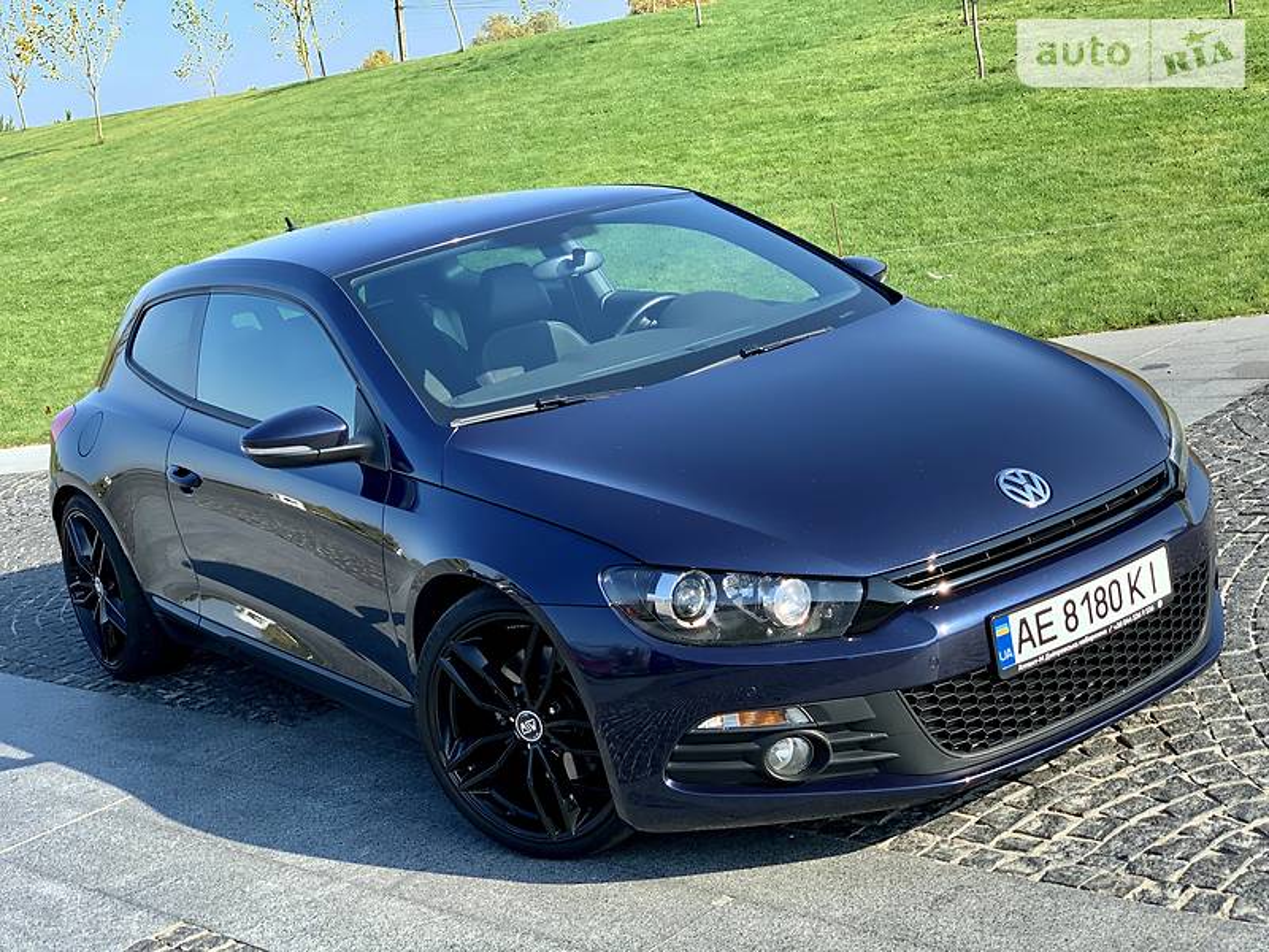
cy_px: 476
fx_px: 1906
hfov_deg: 36.8
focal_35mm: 52
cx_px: 634
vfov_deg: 28.0
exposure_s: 1/217
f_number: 2.4
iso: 16
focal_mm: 6
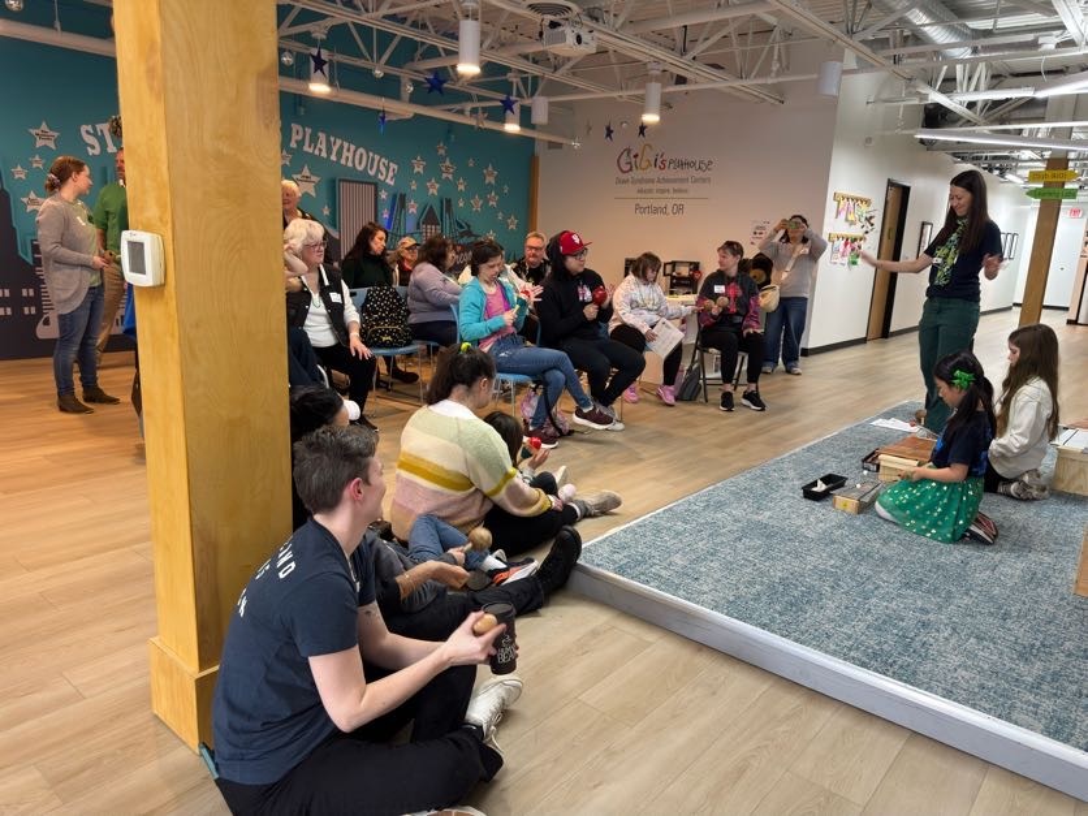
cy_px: 408
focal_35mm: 24
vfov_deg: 56.8
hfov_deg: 71.6
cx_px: 544
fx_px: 754
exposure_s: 1/60
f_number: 1.78
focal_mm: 6.76
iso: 160
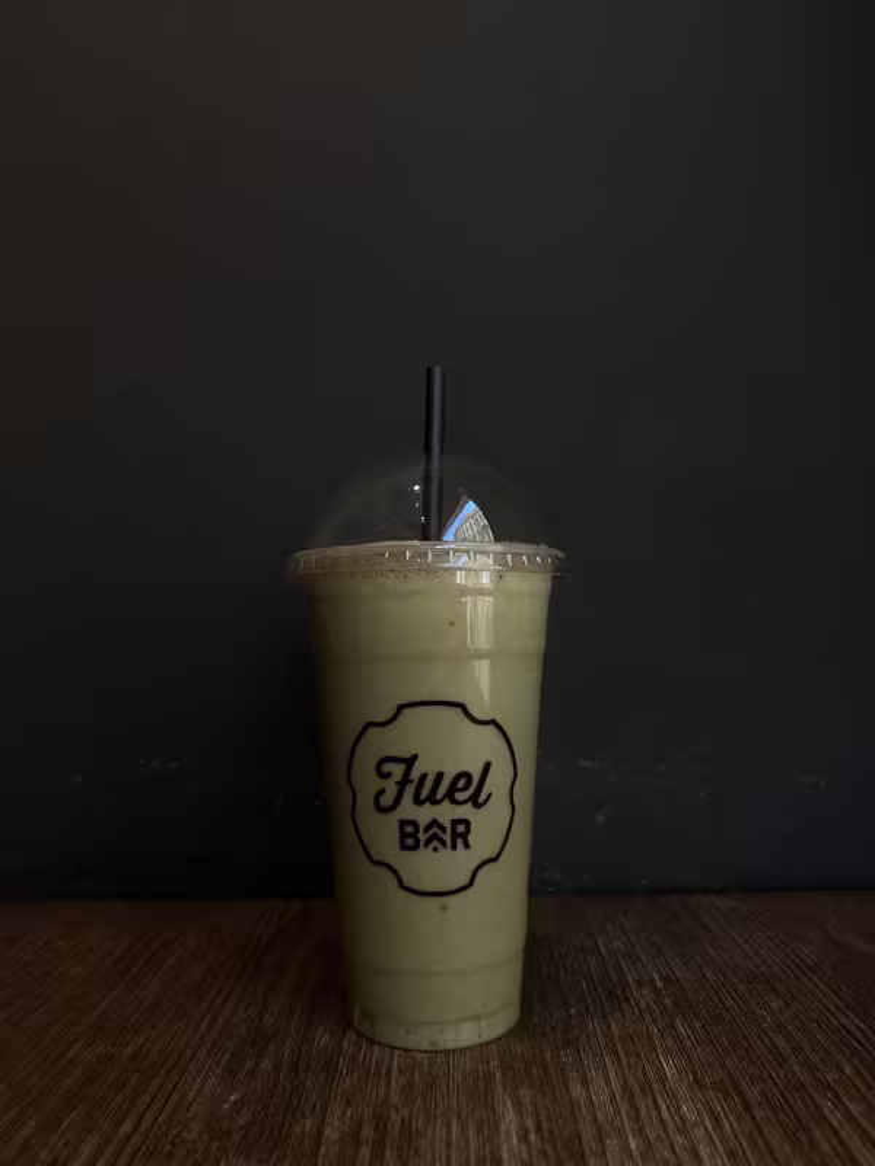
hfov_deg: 56.8
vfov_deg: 71.6
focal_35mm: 24
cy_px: 583
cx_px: 438
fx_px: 809
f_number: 1.78
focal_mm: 6.86
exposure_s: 1/242
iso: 80
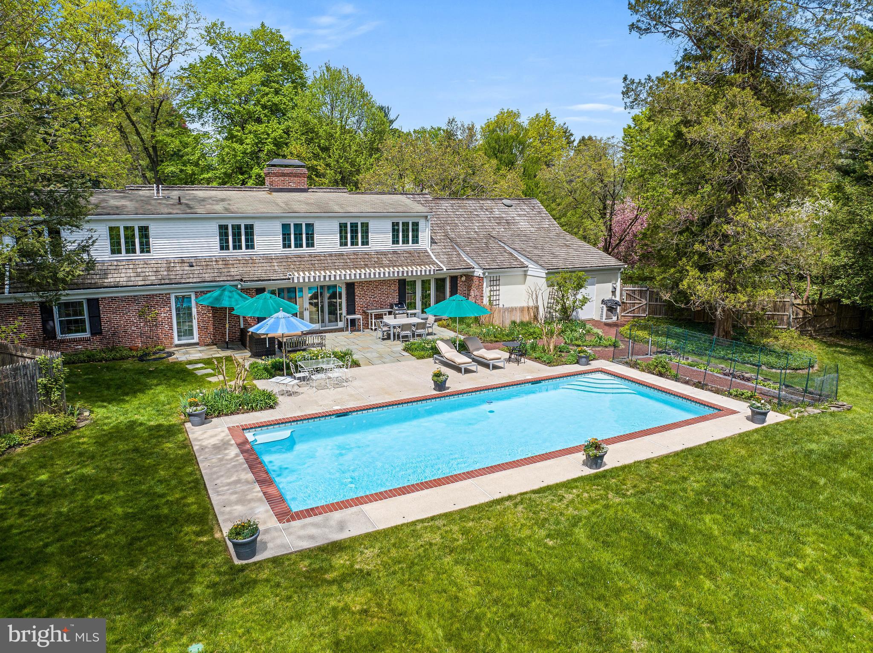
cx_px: 436
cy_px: 326
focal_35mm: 24
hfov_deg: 71.6
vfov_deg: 56.8
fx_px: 605
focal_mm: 12.29
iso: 160
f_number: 2.8
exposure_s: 1/1250
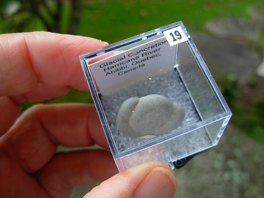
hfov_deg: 49.0
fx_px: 290
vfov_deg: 37.7
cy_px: 99
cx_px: 132
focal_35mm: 38
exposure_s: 1/67.8
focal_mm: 6.3
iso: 50
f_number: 2.9
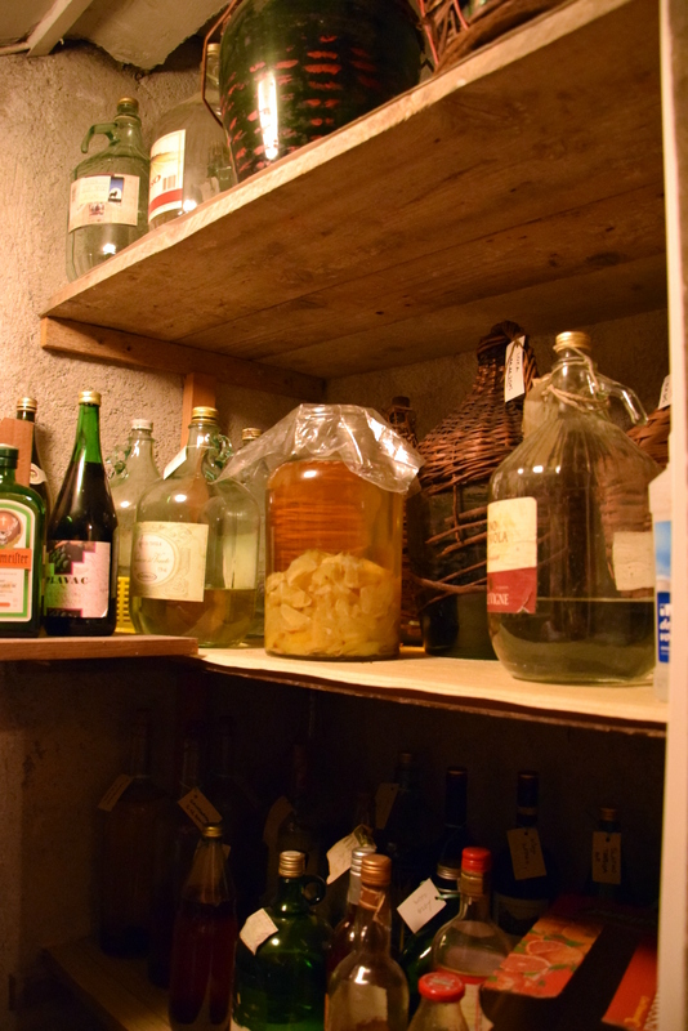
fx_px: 773
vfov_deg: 67.4
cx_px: 344
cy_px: 516
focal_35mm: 27
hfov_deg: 48.0
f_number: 3.5
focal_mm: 18
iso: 4500
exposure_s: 1/60
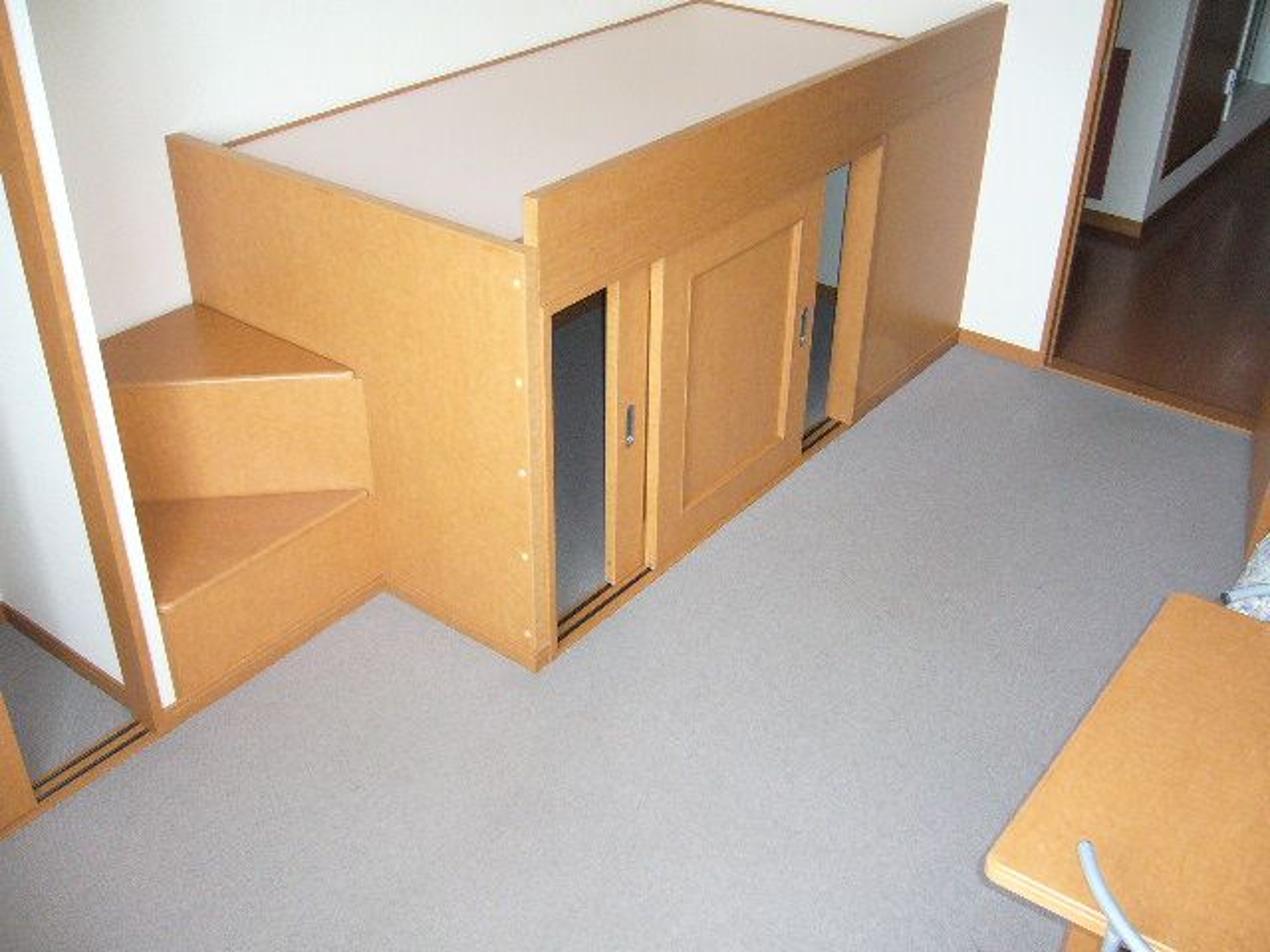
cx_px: 635
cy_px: 476
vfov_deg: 40.7
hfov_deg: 52.6
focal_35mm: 35
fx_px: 1284
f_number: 2.8
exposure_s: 1/30
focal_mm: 5.8
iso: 320
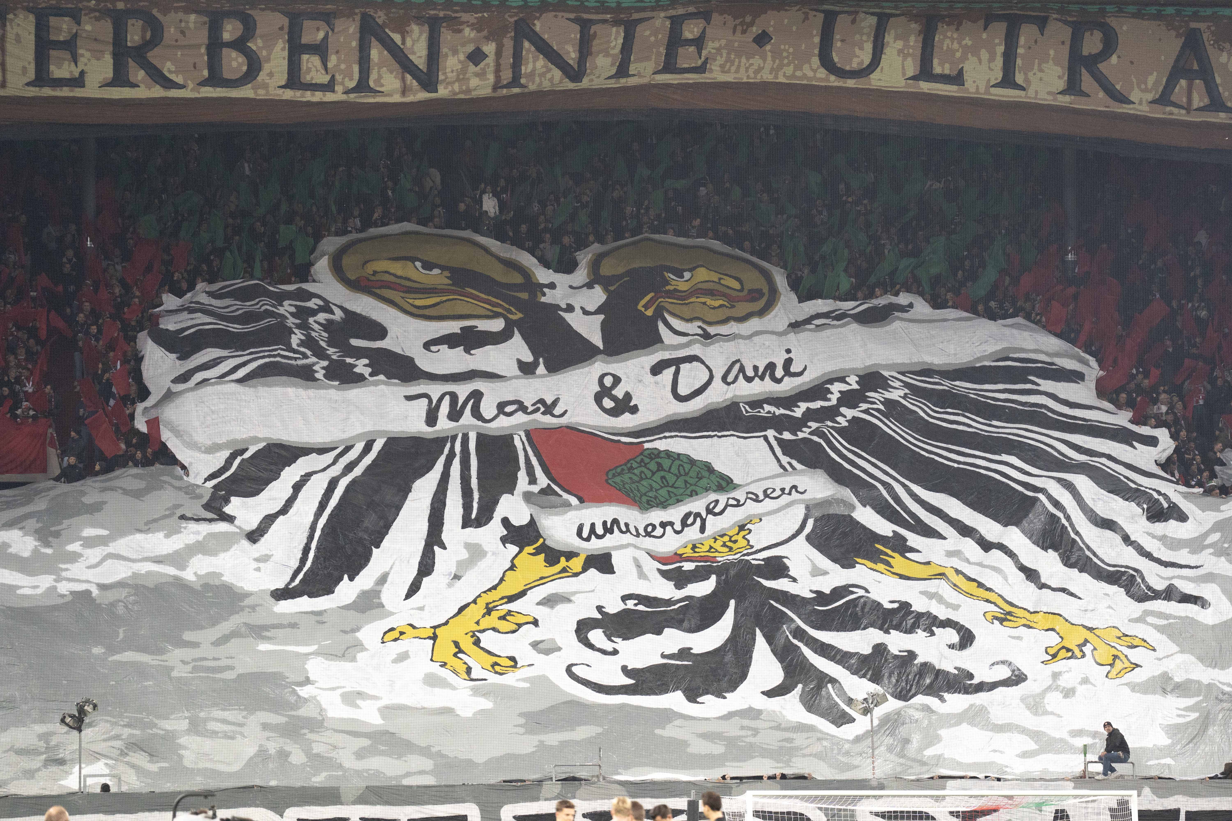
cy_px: 410
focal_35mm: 173
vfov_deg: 7.9
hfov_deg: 11.9
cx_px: 616
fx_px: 5920
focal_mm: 173
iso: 3200
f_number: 2.8
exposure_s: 1/1250
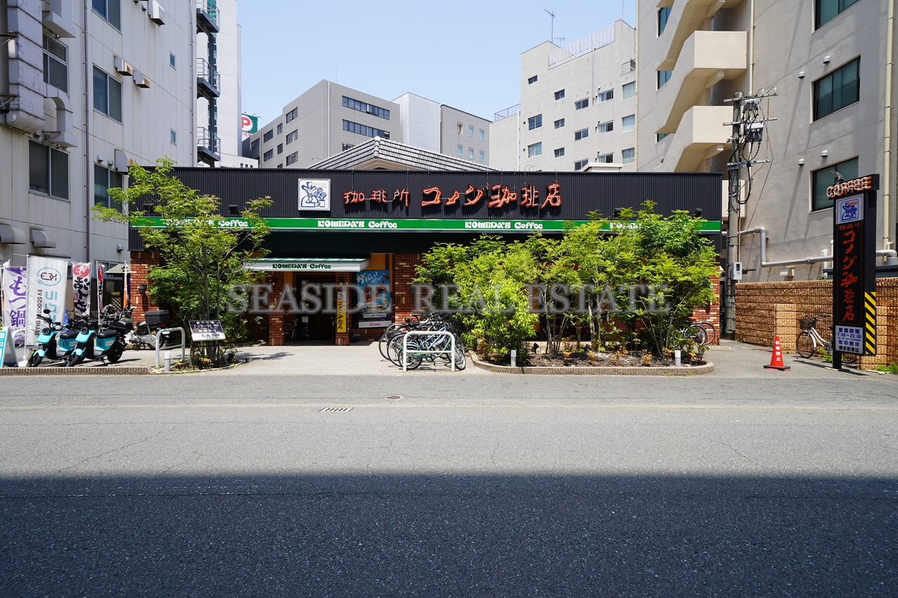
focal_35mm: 19
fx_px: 474
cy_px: 299
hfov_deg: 86.9
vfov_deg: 64.5
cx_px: 449
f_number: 8
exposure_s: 1/125
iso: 100
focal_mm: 19
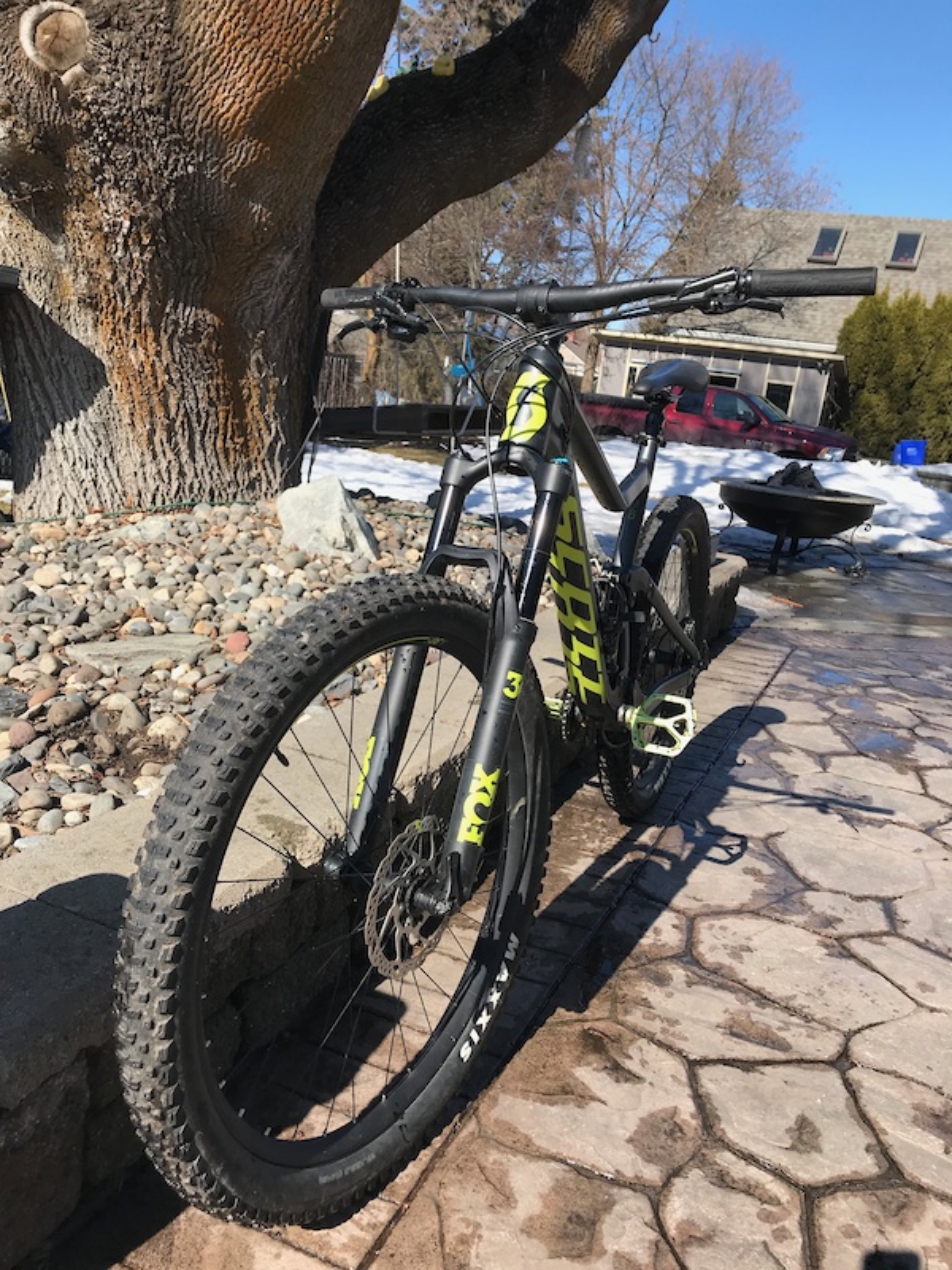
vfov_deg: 63.4
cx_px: 476
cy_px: 635
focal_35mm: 28
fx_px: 1027
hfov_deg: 49.7
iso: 20
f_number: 1.8
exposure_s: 1/1546
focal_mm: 3.99
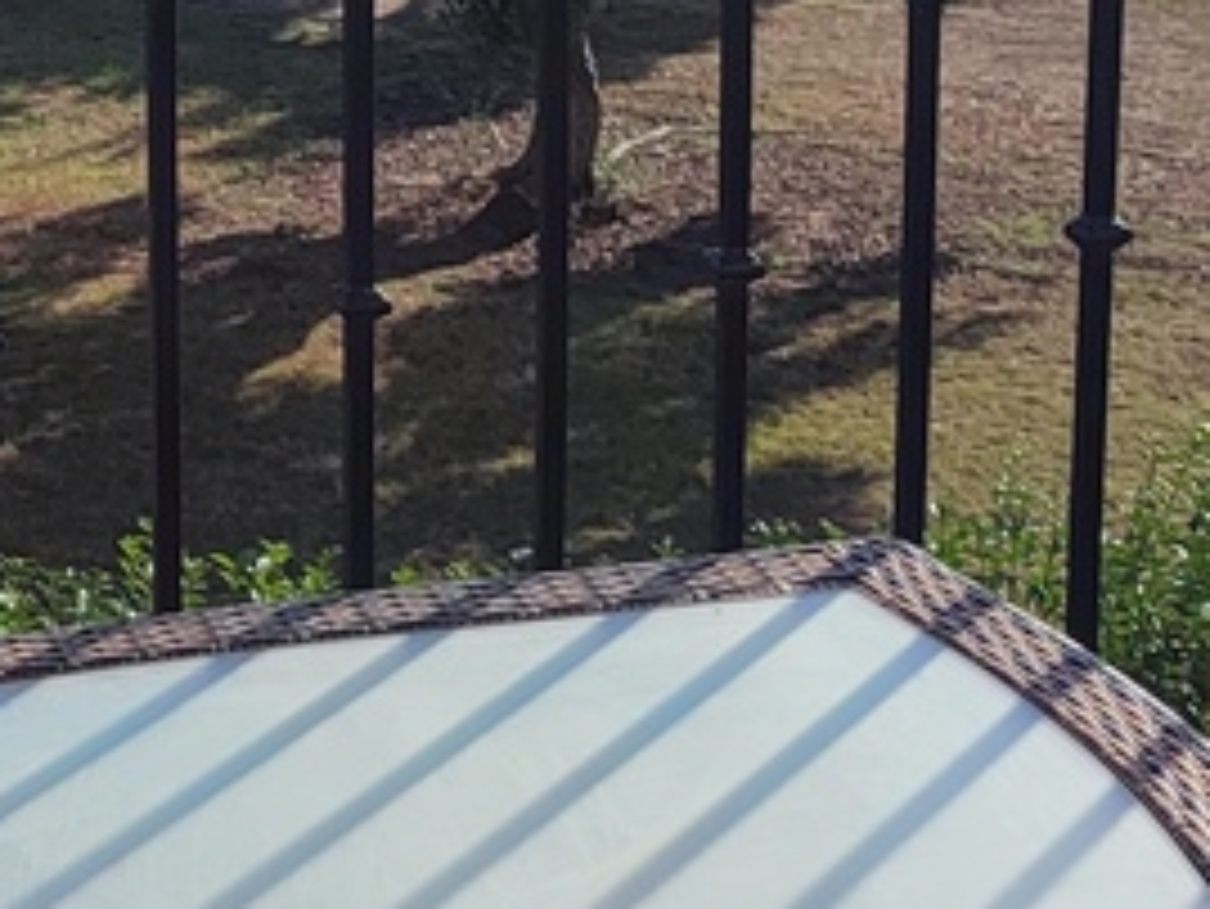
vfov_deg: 12.2
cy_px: -184
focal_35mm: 119
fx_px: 4161
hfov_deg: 15.8
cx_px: -297
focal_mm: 6.04
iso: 50
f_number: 1.9
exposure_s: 1/1405
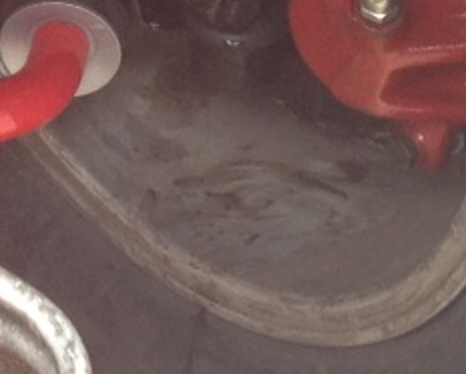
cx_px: -277
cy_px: -294
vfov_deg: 6.3
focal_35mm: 240
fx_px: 3313
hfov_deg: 7.9
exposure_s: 1/162
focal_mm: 4.28
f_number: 2.4
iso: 50
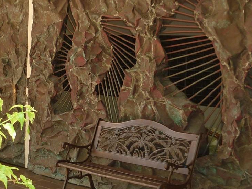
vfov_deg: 20.4
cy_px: 90
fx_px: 524
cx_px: 97
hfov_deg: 27.0
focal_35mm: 72
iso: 100
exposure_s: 1/160
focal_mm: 5.5
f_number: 2.8
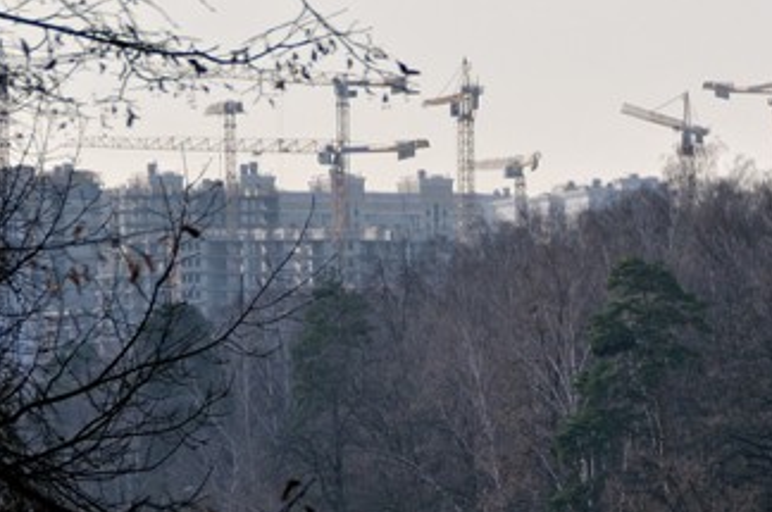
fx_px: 6959
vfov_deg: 4.2
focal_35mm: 325
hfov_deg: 6.3
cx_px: 803
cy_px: 689
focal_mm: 78
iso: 320
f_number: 7.1
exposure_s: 1/1000
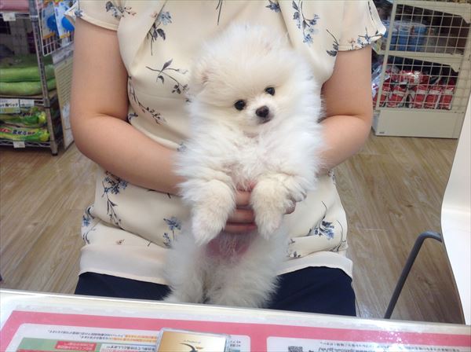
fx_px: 475
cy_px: 176
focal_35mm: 35
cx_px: 236
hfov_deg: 52.7
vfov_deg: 40.6
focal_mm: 4.28
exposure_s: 1/60
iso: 64
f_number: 2.4
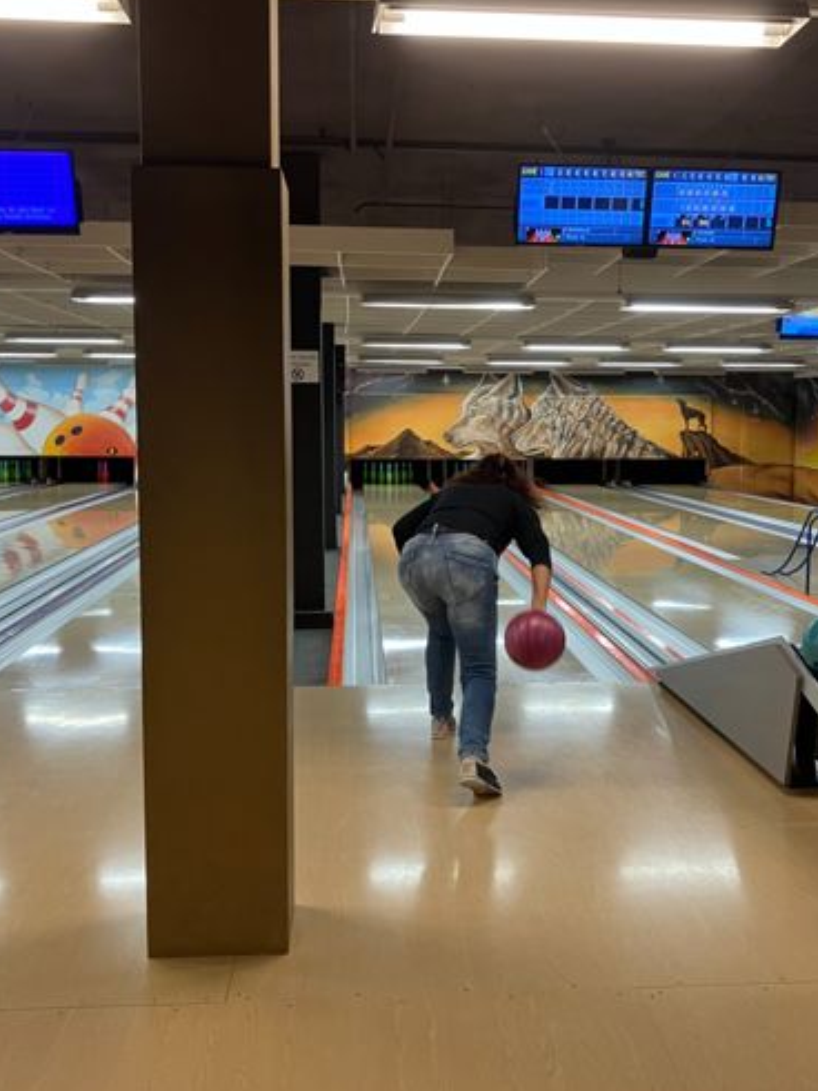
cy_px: 541
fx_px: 1198
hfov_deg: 37.6
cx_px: 460
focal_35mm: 38
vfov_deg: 49.0
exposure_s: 1/50
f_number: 1.8
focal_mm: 3.99
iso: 125
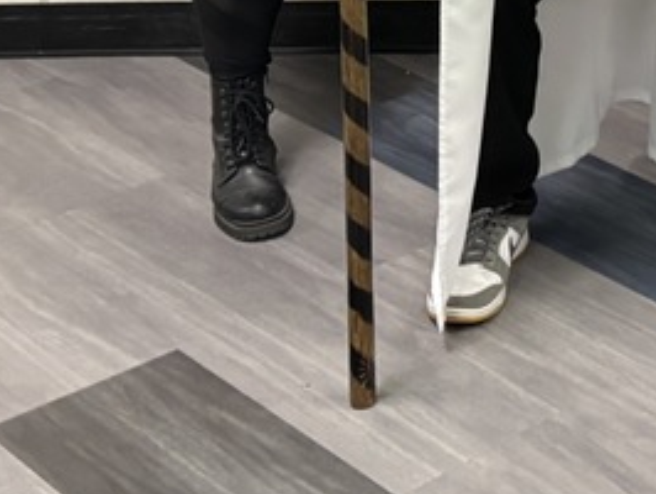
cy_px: -341
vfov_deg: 13.6
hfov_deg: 17.3
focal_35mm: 100
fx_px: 1897
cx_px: 1033
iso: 320
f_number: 1.6
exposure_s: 1/60
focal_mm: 5.96
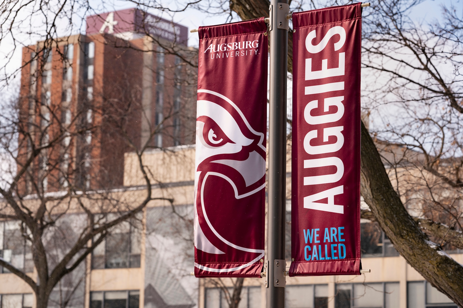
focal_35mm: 102
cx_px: 232
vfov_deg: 13.4
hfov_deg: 20.0
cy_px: 154
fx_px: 1312
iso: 100
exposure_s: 1/400
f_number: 5.6
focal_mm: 102
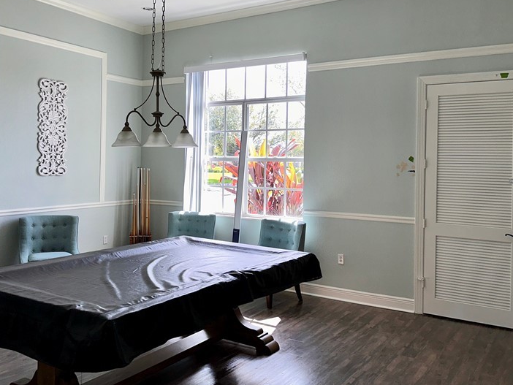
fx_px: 519
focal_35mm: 35
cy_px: 153
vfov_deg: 40.5
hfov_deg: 52.1
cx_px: 193
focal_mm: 6.86
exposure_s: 1/310
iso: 50
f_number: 1.78
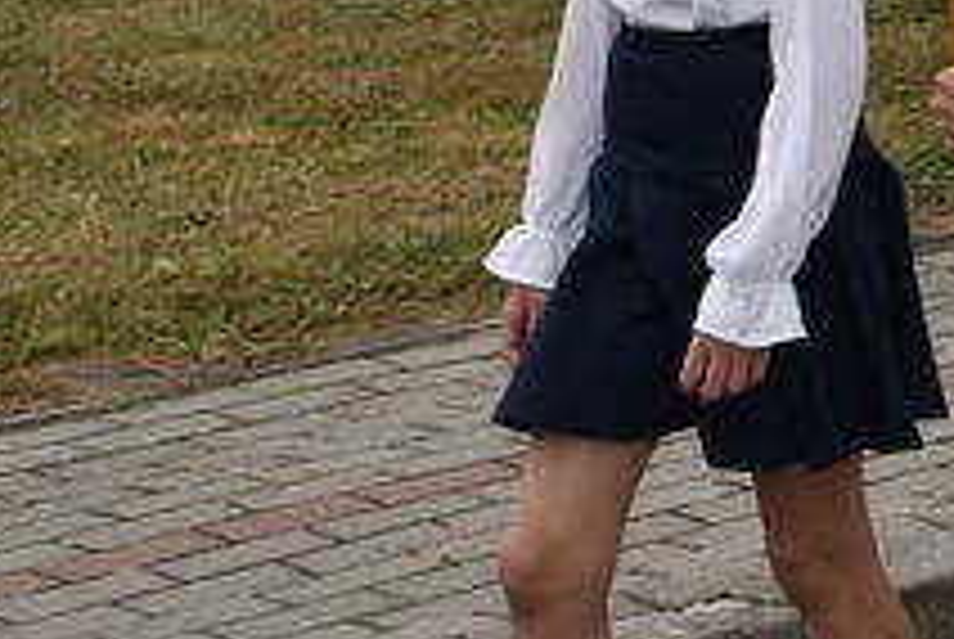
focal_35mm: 195
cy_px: -308
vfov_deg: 7.0
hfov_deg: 9.5
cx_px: 2200
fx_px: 5186
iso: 100
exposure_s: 1/200
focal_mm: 27
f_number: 8
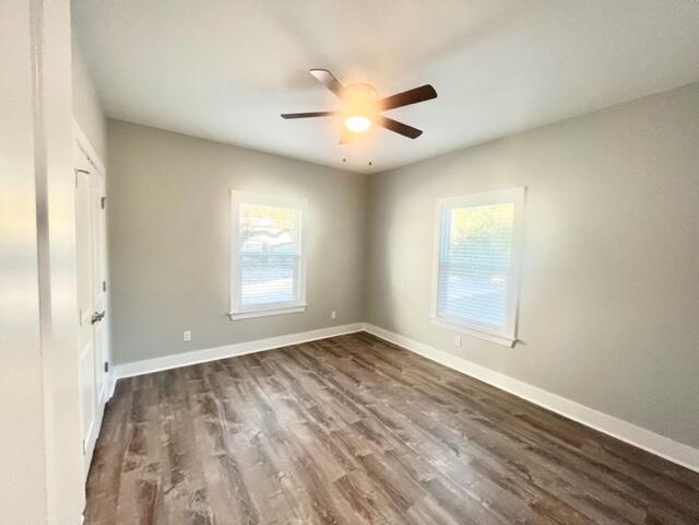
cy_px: 262
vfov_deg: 89.9
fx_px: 263
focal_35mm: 13
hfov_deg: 106.2
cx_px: 350
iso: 200
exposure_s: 1/120
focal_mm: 1.57
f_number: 1.8
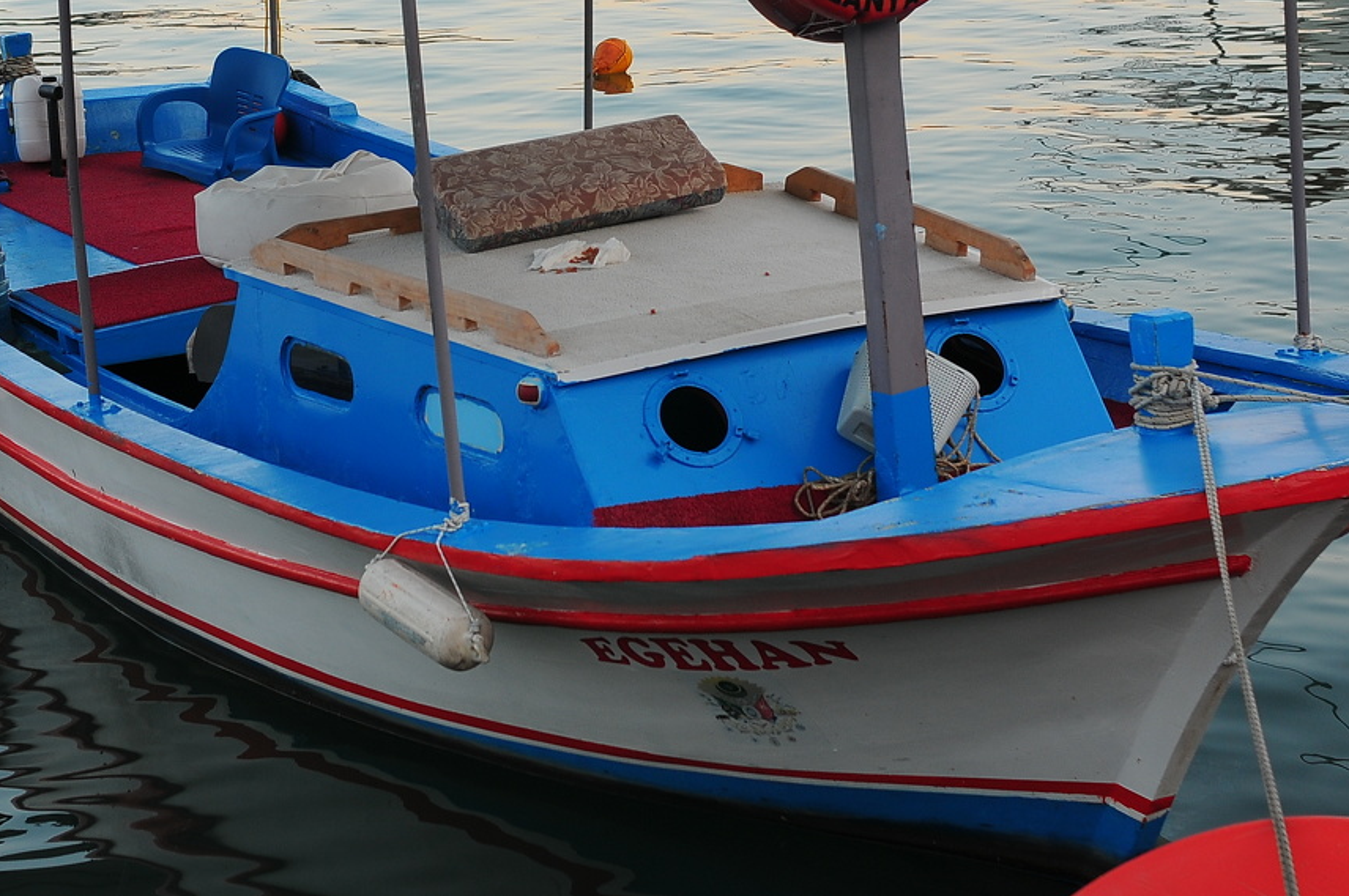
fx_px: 3213
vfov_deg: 15.8
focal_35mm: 86
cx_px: 545
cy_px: 165
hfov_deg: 23.7
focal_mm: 35
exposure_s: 1/160
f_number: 5
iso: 200
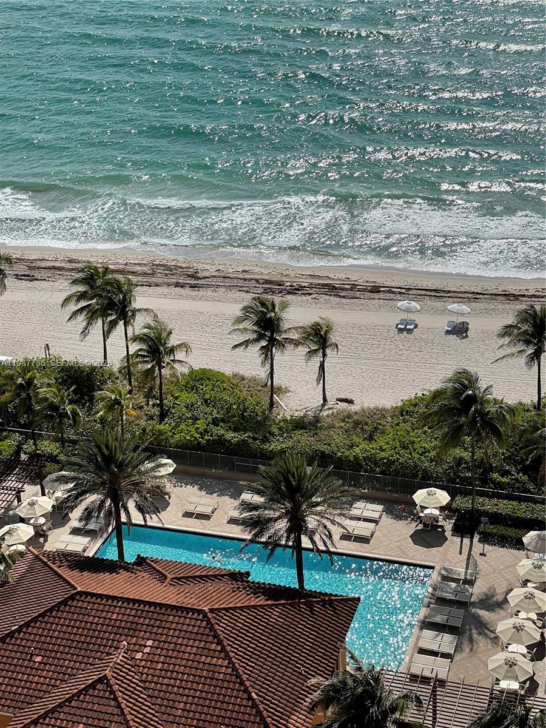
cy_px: 364
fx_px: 1346
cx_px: 273
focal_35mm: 64
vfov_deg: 30.3
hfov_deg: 22.9
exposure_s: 1/2732
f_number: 2.2
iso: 20
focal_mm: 7.5
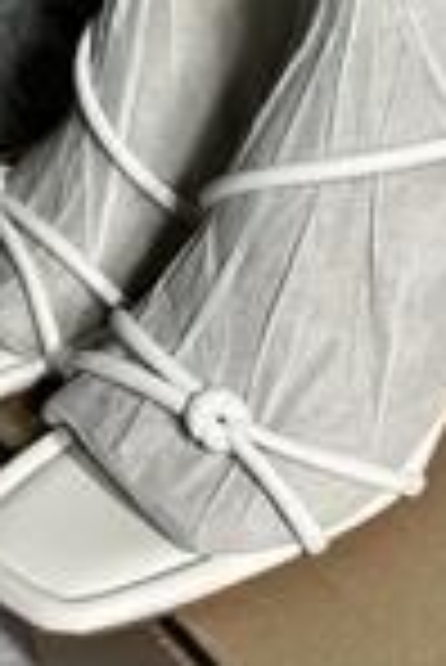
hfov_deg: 21.2
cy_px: 234
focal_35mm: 64
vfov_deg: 31.2
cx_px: 315
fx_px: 1186
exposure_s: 1/271
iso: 80
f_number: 1.78
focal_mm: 6.86
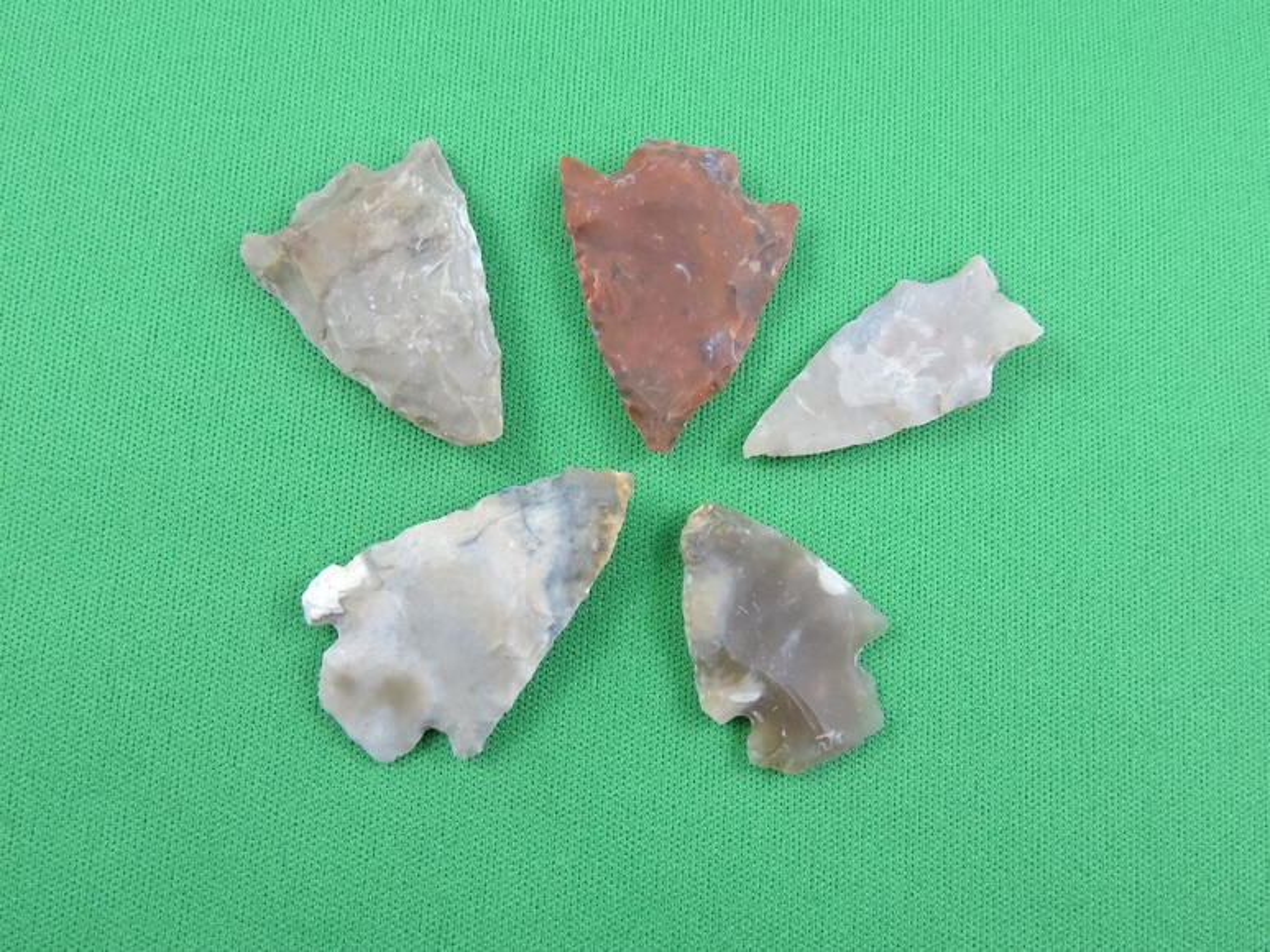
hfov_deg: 60.0
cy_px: 476
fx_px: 1101
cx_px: 635
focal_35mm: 30
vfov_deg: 46.8
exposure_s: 1/125
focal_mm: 5.4
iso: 800
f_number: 3.5
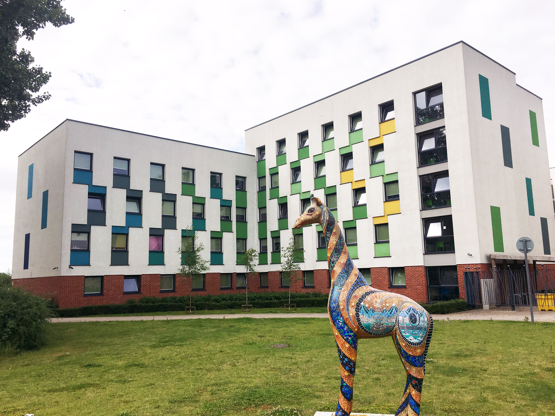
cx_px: 278
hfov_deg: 61.7
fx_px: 465
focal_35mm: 29
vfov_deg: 48.2
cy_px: 208
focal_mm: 4.15
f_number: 2.2
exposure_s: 1/1923
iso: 25
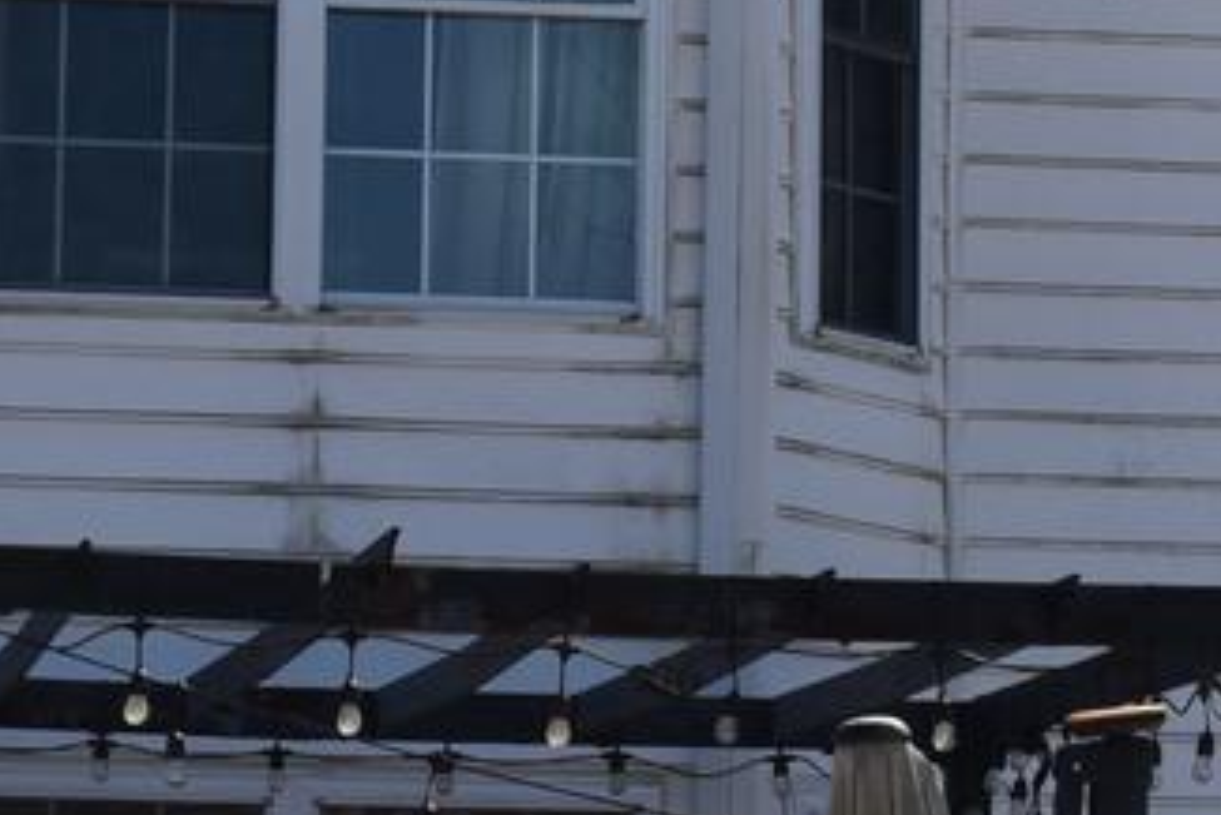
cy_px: 558
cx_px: 289
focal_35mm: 189
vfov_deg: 7.3
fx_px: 6413
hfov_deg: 10.8
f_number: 14
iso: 800
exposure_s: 1/800
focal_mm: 30
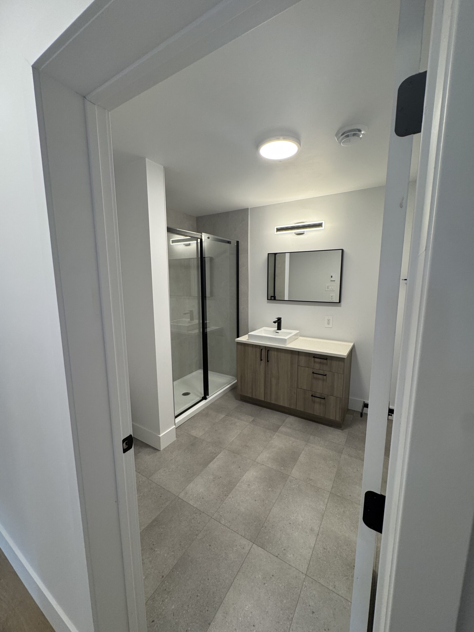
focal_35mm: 14
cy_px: 316
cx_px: 237
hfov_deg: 85.7
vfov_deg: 102.1
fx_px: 256
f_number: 2.2
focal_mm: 2.22
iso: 160
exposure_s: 1/120
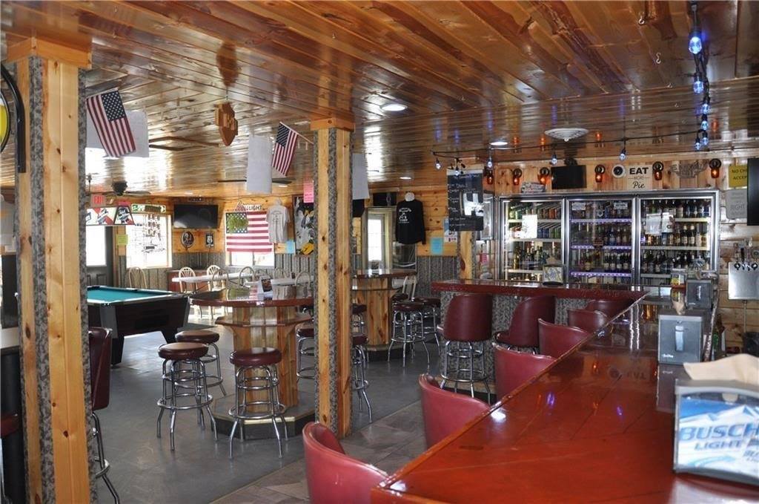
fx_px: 568
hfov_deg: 67.5
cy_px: 252
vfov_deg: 47.8
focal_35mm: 27
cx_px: 380
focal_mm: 18
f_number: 3.5
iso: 560
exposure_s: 1/125
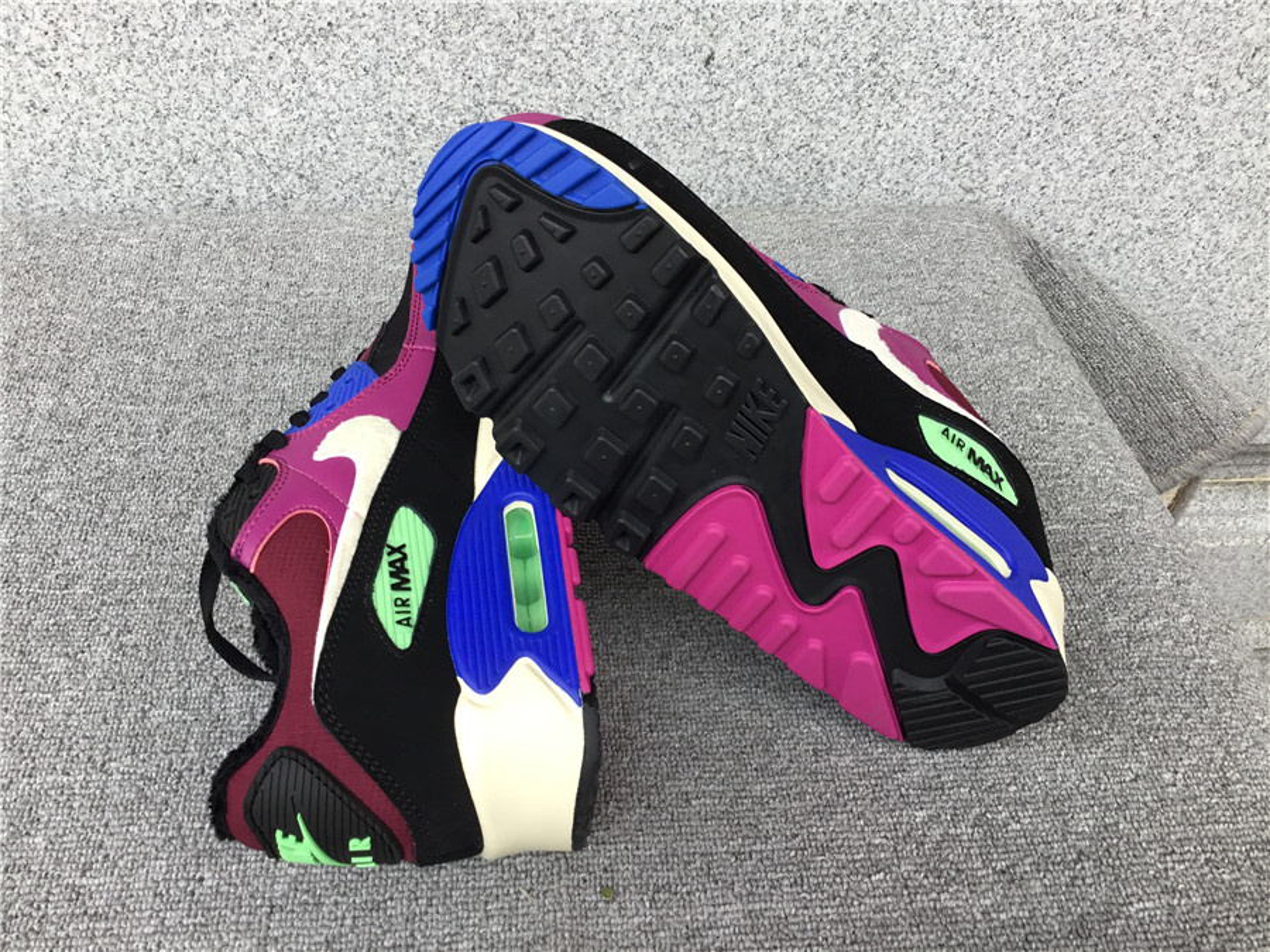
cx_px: 635
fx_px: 1137
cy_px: 476
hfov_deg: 58.4
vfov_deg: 45.4
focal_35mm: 31
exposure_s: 1/100
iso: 32
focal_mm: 3.3
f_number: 2.4
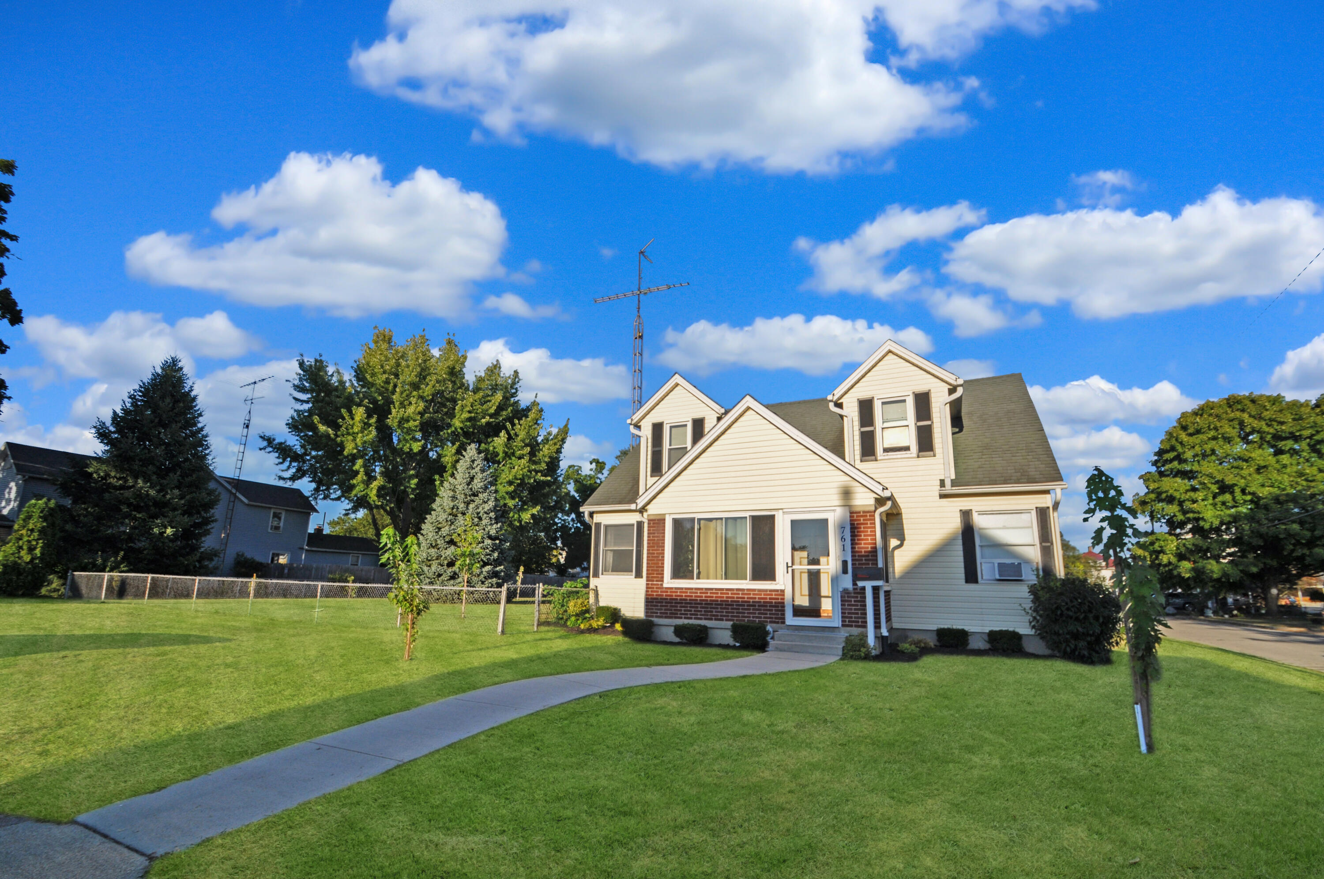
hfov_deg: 100.5
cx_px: 662
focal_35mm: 15
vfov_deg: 77.2
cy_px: 440
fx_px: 551
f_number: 9
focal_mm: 10
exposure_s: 1/320
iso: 200
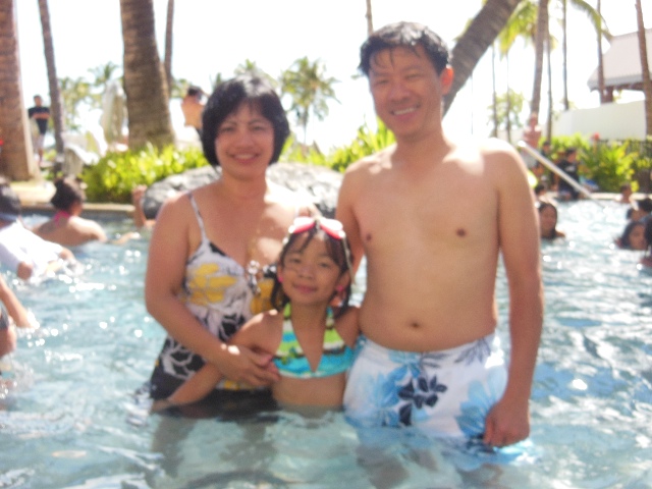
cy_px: 244
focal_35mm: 45
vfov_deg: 32.2
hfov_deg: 42.1
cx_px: 326
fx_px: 848
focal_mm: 8
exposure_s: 1/250
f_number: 4.4
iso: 125
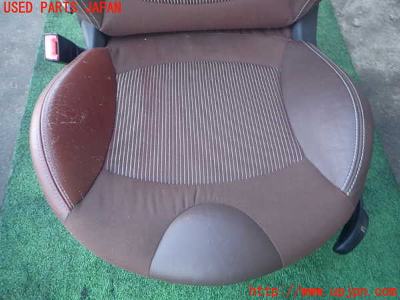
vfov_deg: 54.9
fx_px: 289
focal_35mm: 25
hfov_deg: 69.4
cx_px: 200
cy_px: 150
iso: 200
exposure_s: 1/125
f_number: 2
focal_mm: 4.5
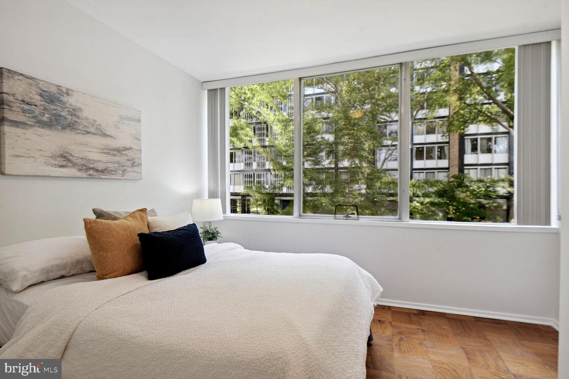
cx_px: 284
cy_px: 190
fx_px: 253
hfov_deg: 96.7
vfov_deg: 73.7
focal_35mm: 16
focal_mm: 16
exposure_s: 1/40
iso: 200
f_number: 8
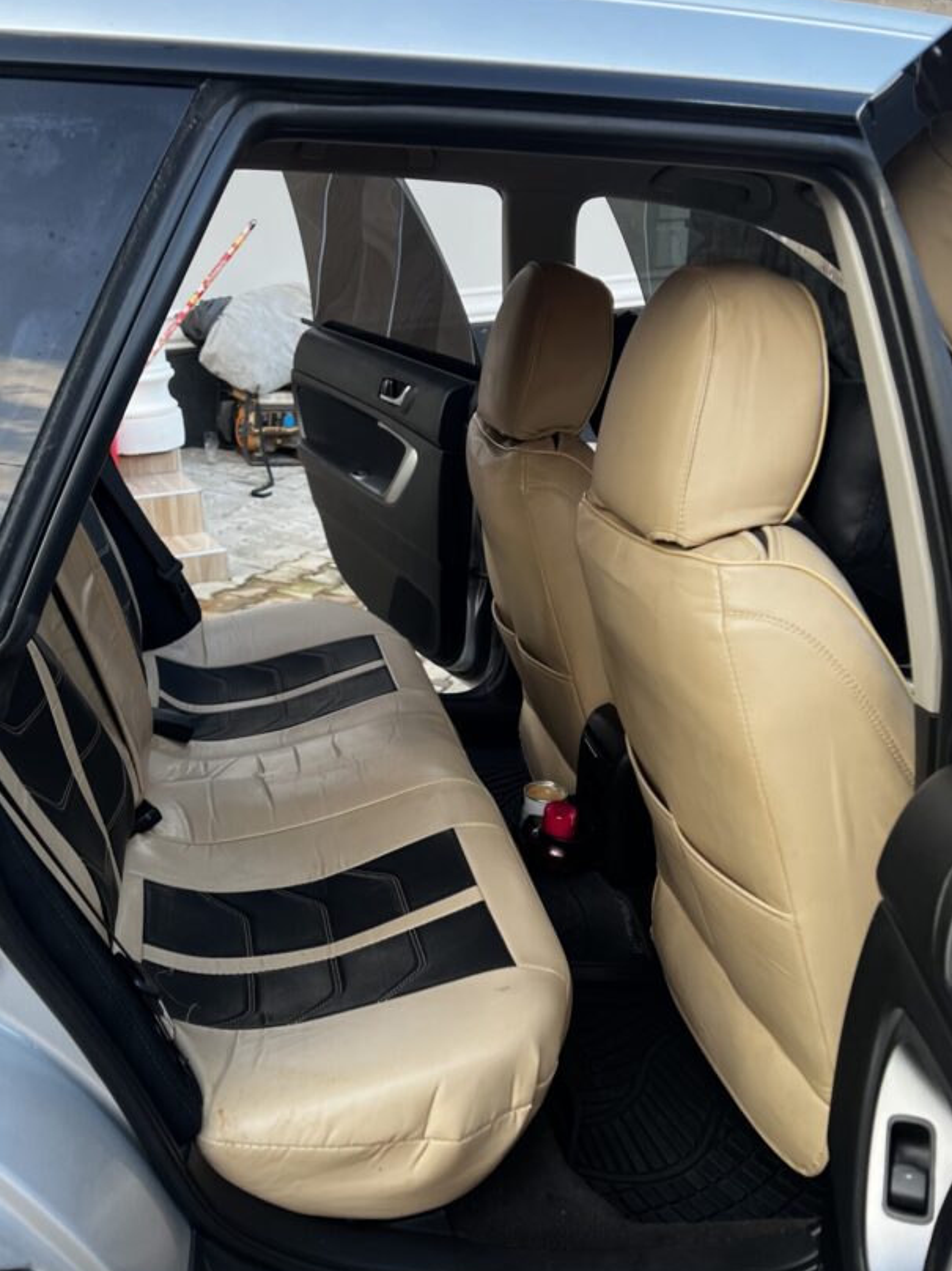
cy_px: 658
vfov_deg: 55.3
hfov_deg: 42.8
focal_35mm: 33
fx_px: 1210
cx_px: 403
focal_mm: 5.7
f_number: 1.5
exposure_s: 1/121
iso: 50
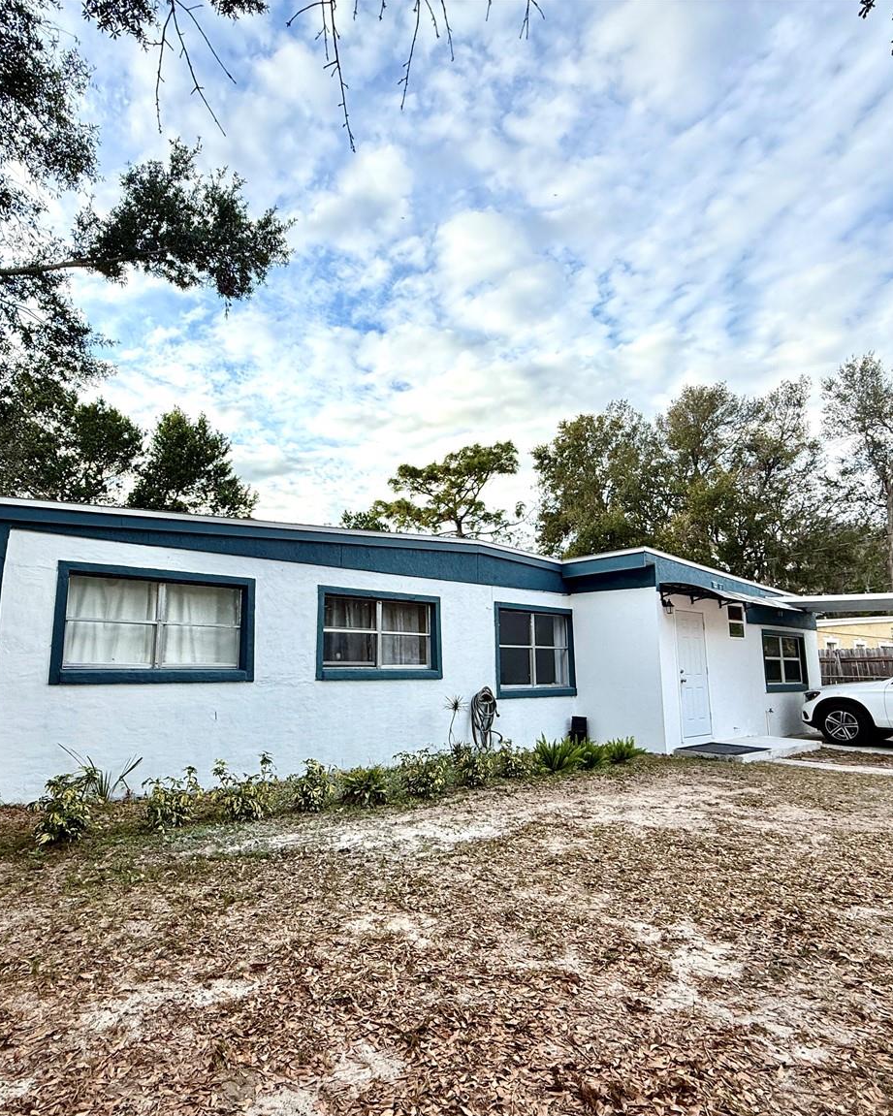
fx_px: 628
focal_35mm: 19
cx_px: 407
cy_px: 580
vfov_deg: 83.2
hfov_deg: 70.7
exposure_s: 1/514
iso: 50
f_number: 2.2
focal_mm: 2.22
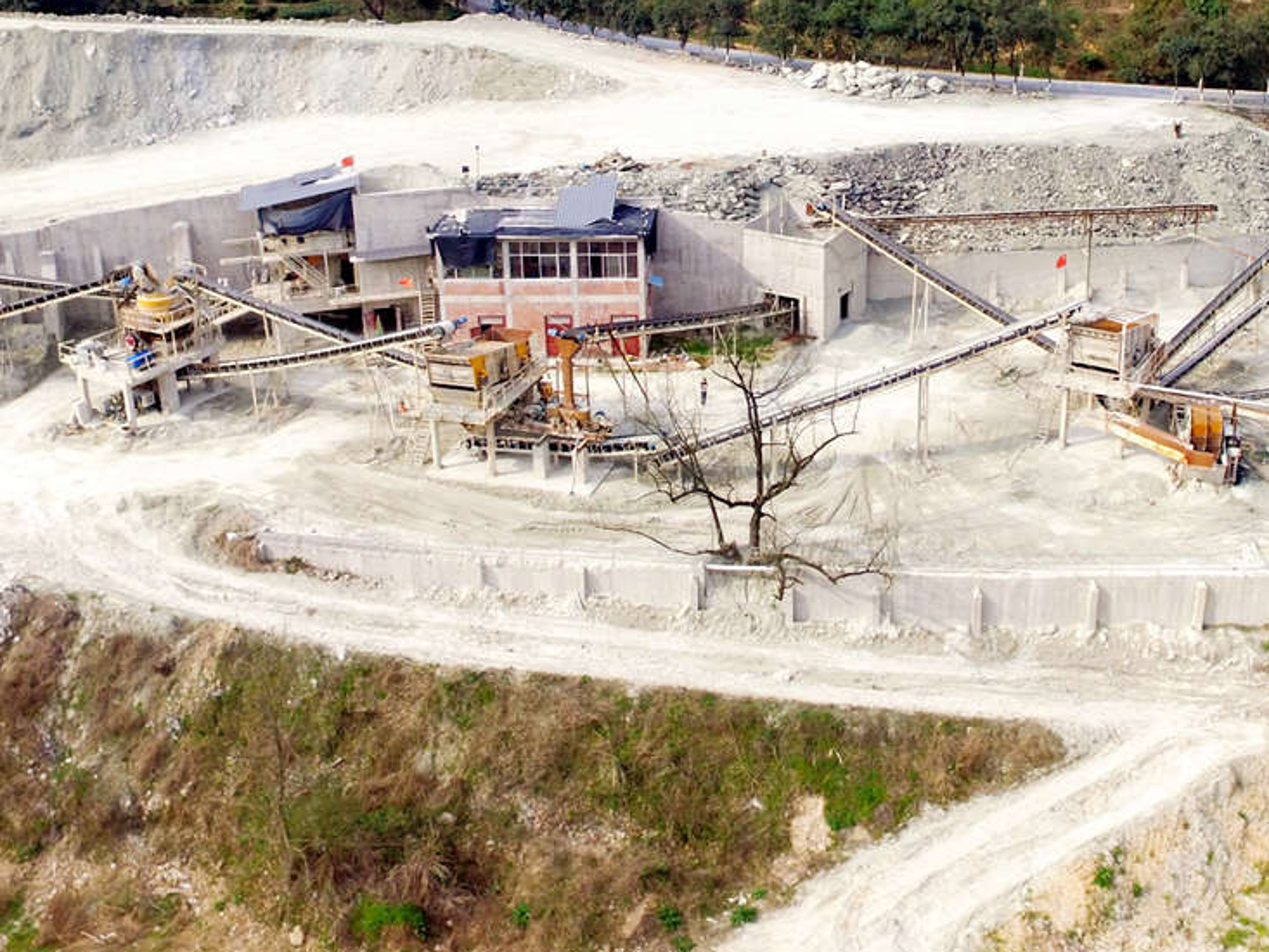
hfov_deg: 54.0
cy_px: 183
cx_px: 867
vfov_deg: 41.0
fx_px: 1210
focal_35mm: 33
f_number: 2.8
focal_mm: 3.61
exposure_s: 1/543
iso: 100
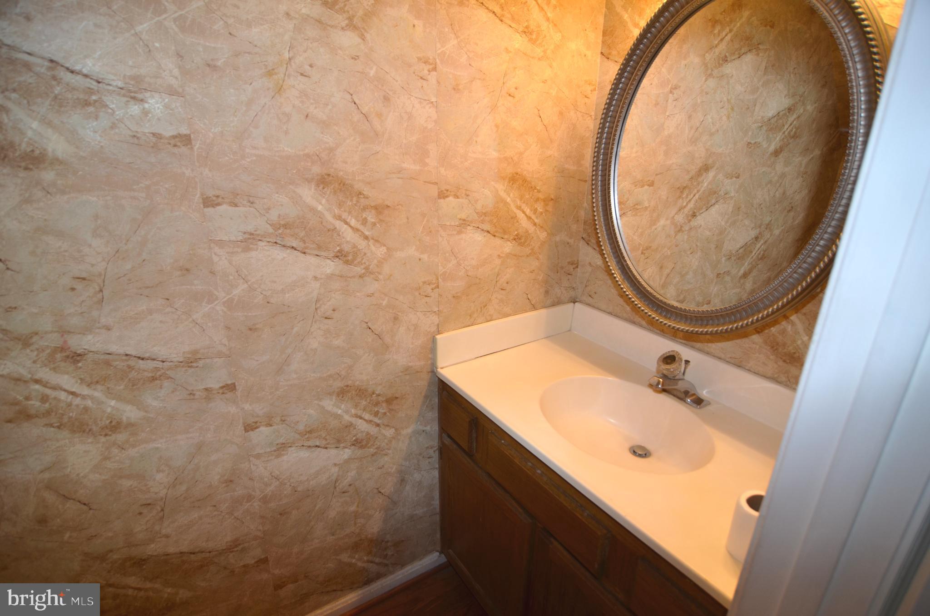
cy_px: 308
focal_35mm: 18
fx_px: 464
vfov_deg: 67.1
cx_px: 465
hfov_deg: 90.1
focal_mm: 12
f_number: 4
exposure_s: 1/60
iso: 200
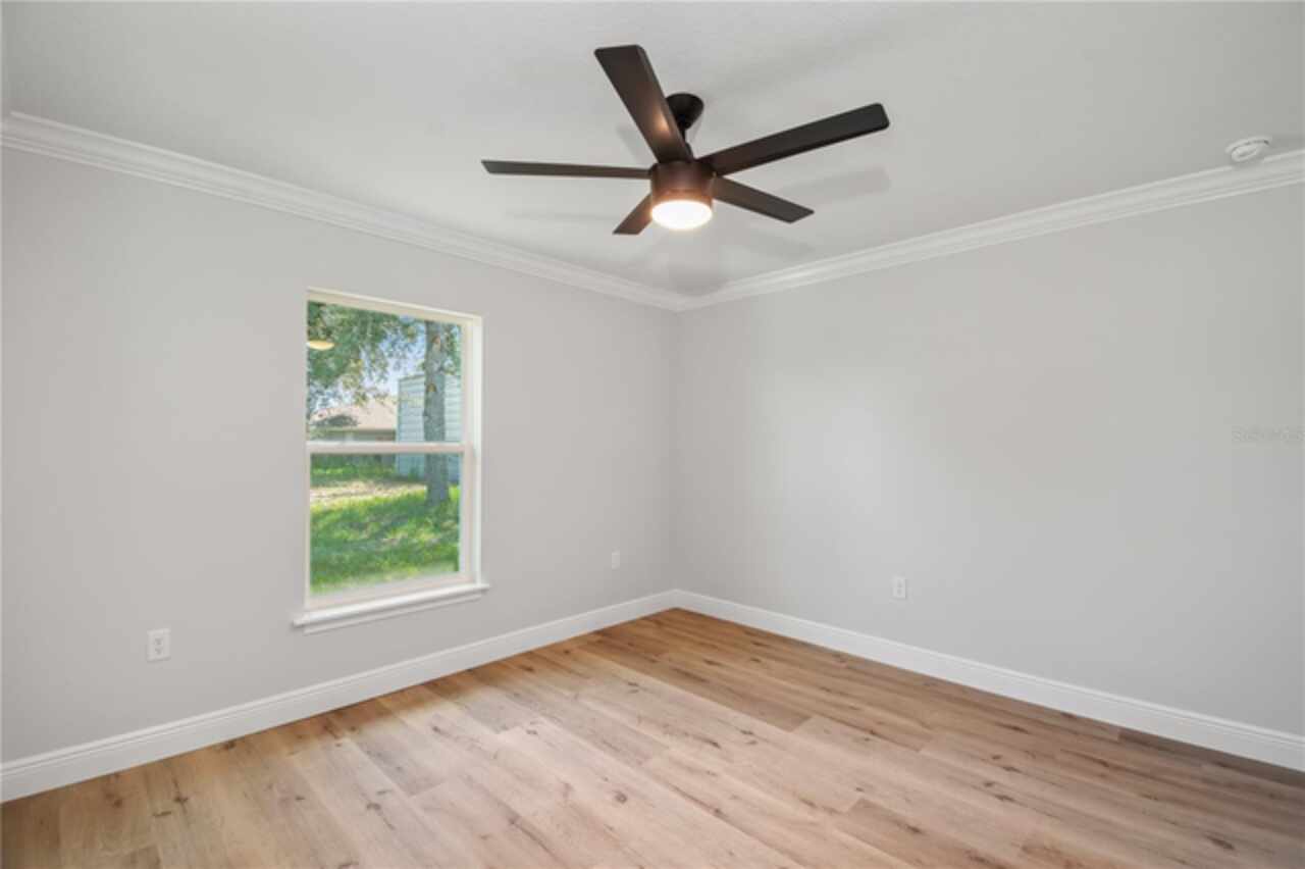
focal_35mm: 15
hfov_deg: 100.4
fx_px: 543
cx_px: 652
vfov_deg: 77.3
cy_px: 434
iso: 250
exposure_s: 1/4
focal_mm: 10
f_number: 9
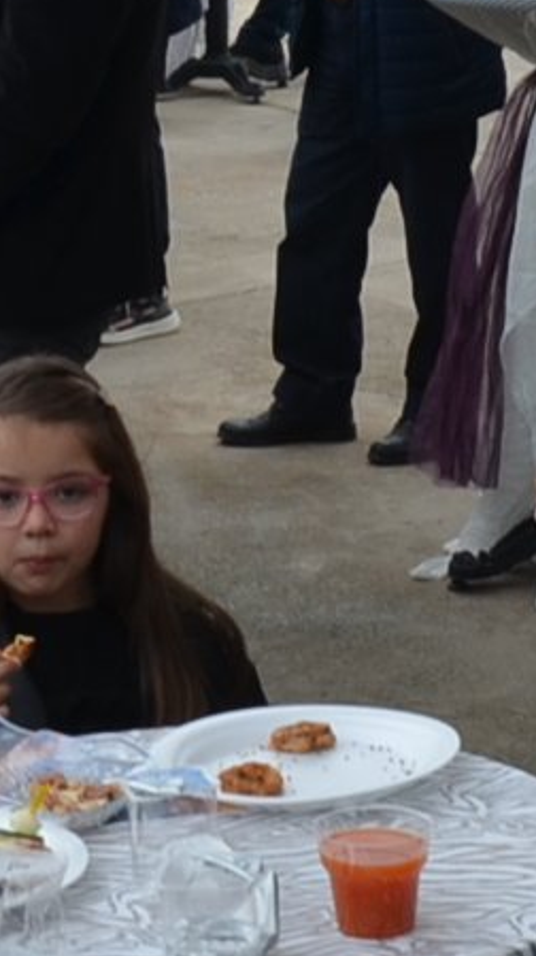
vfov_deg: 13.7
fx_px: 3923
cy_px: 36
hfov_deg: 7.7
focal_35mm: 155
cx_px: -242
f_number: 5.6
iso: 200
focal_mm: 18
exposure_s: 1/125
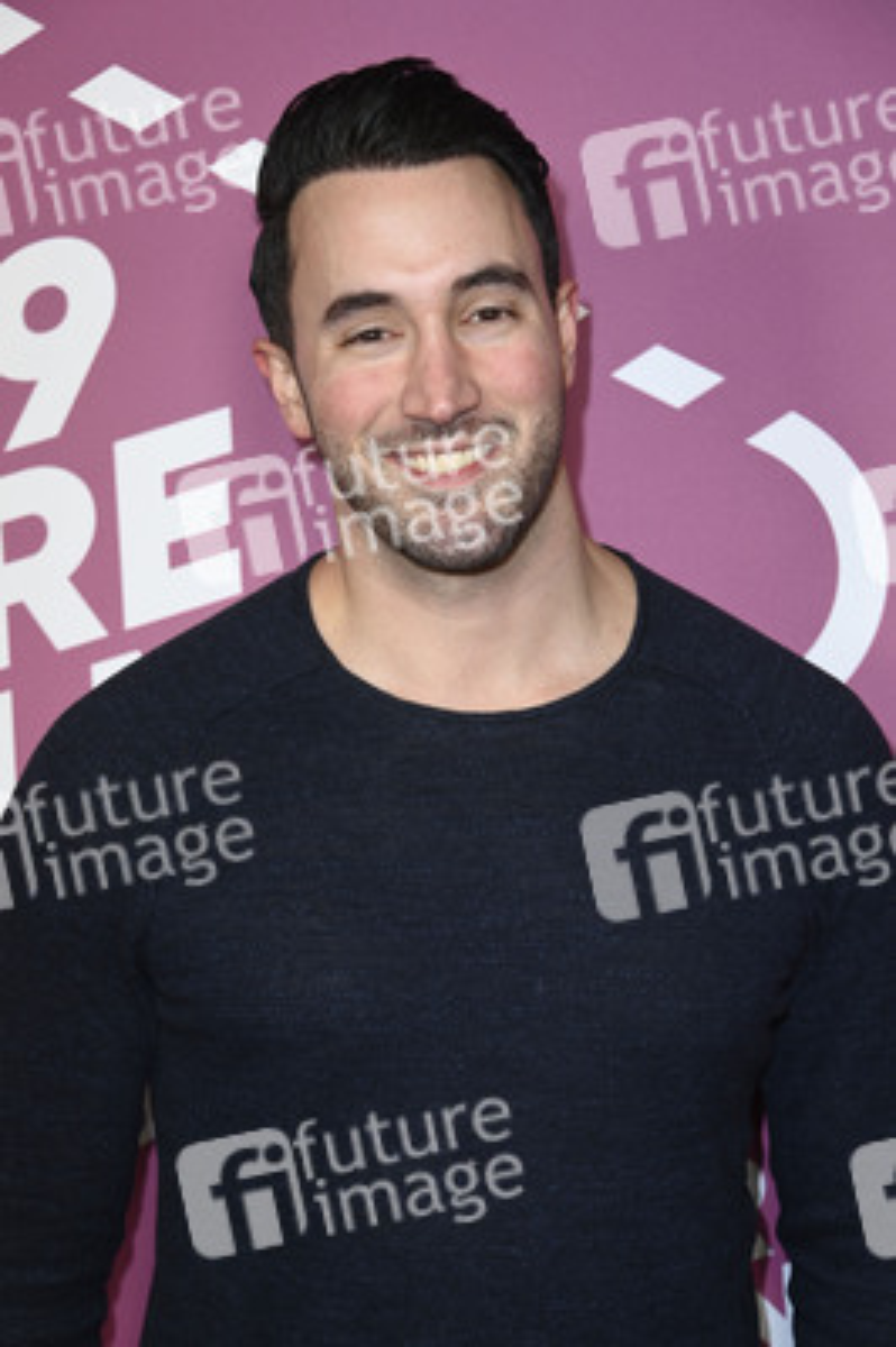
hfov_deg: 15.2
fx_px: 3366
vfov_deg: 22.6
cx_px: 448
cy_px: 674
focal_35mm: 90
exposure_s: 1/250
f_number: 5.6
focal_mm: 90
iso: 640
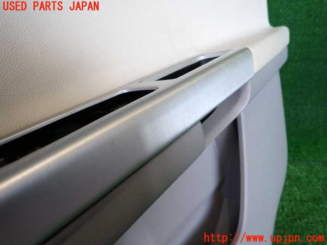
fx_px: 236
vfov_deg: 54.9
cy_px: 122
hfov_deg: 69.4
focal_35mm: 25
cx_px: 164
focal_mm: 4.5
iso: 200
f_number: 2
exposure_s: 1/125
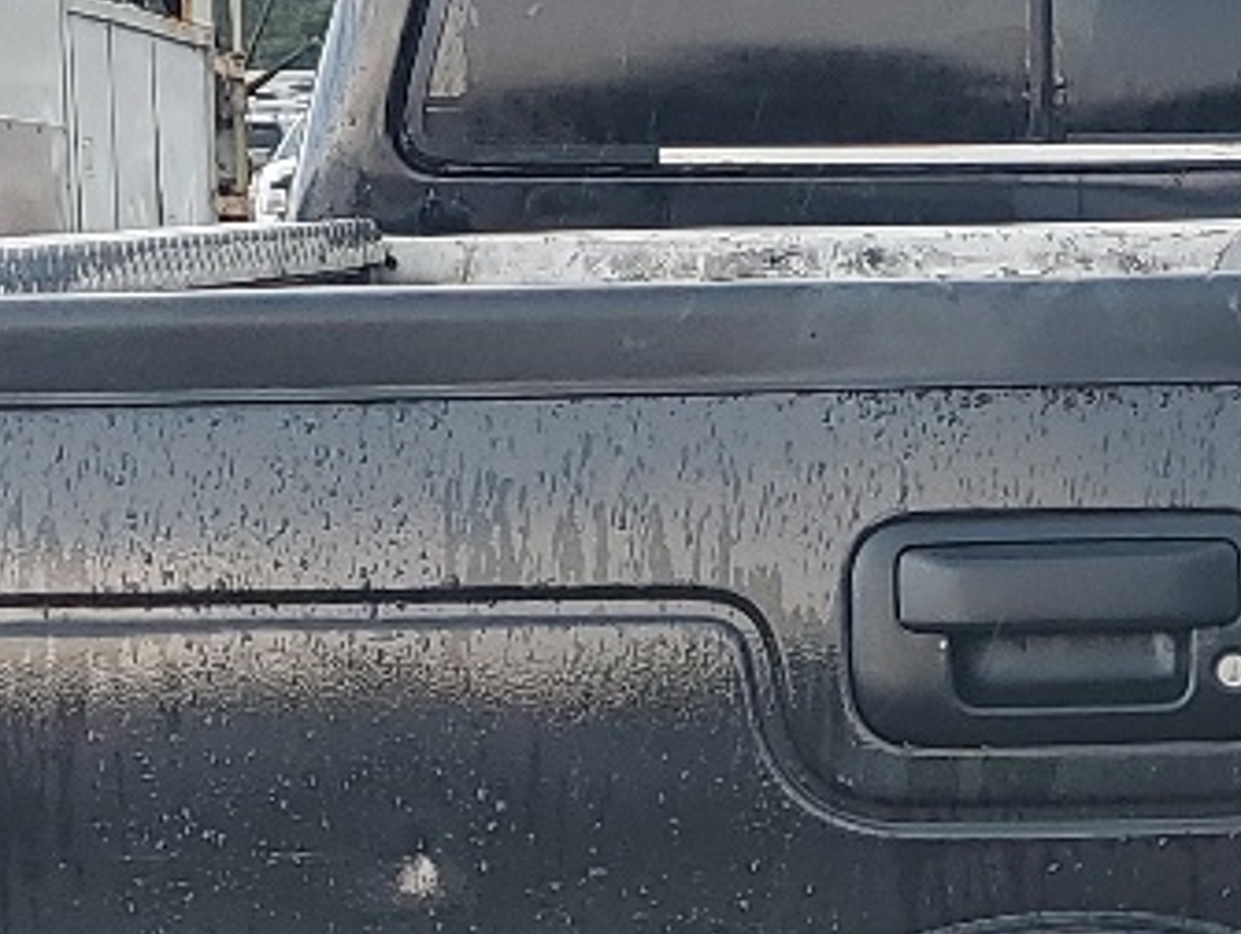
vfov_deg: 11.6
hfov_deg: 15.6
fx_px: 4450
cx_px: 1260
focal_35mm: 124
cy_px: 1260
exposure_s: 1/208
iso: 50
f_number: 1.5
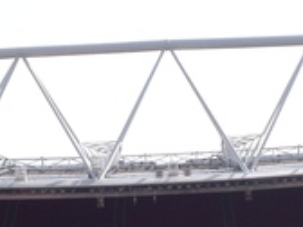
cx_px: 200
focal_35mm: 133
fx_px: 1164
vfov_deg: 11.0
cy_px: 258
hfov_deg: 14.8
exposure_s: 1/1416
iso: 50
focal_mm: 4.28
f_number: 2.4
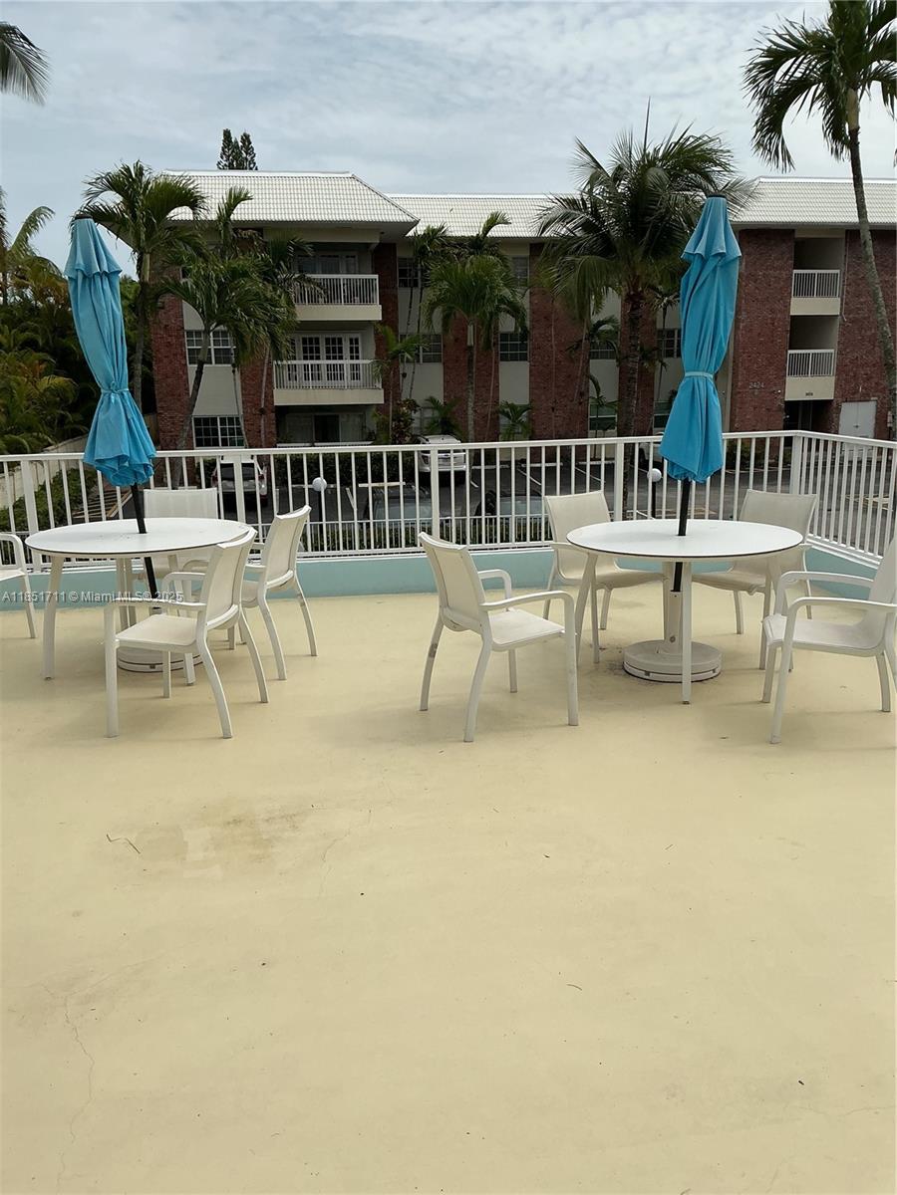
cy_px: 598
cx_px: 448
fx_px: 1002
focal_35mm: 29
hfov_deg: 48.2
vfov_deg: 61.7
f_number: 1.8
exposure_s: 1/4065
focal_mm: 3
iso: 25
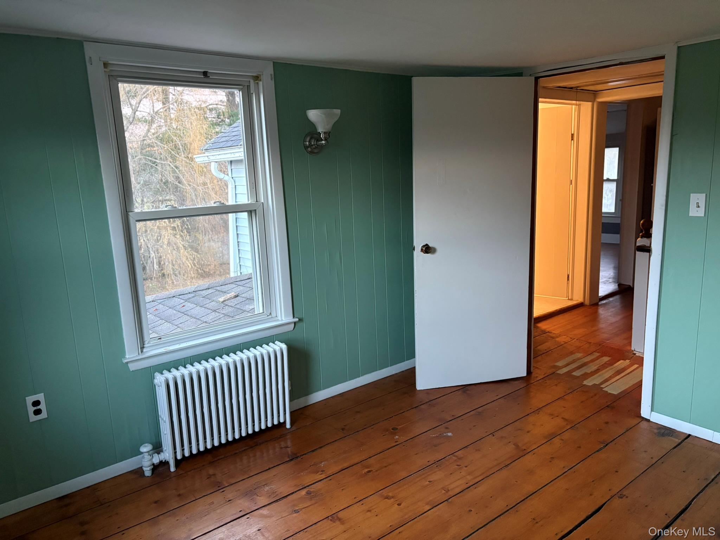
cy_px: 270
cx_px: 360
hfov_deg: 67.3
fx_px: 541
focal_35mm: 26
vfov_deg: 53.1
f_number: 1.6
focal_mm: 5.96
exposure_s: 1/40
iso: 500
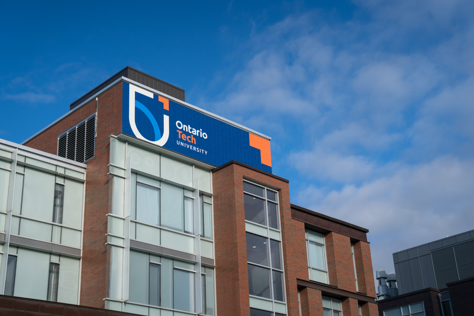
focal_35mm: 57
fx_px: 750
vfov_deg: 23.8
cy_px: 167
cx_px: 241
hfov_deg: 35.1
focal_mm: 52
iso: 200
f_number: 2.8
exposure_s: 1/5000
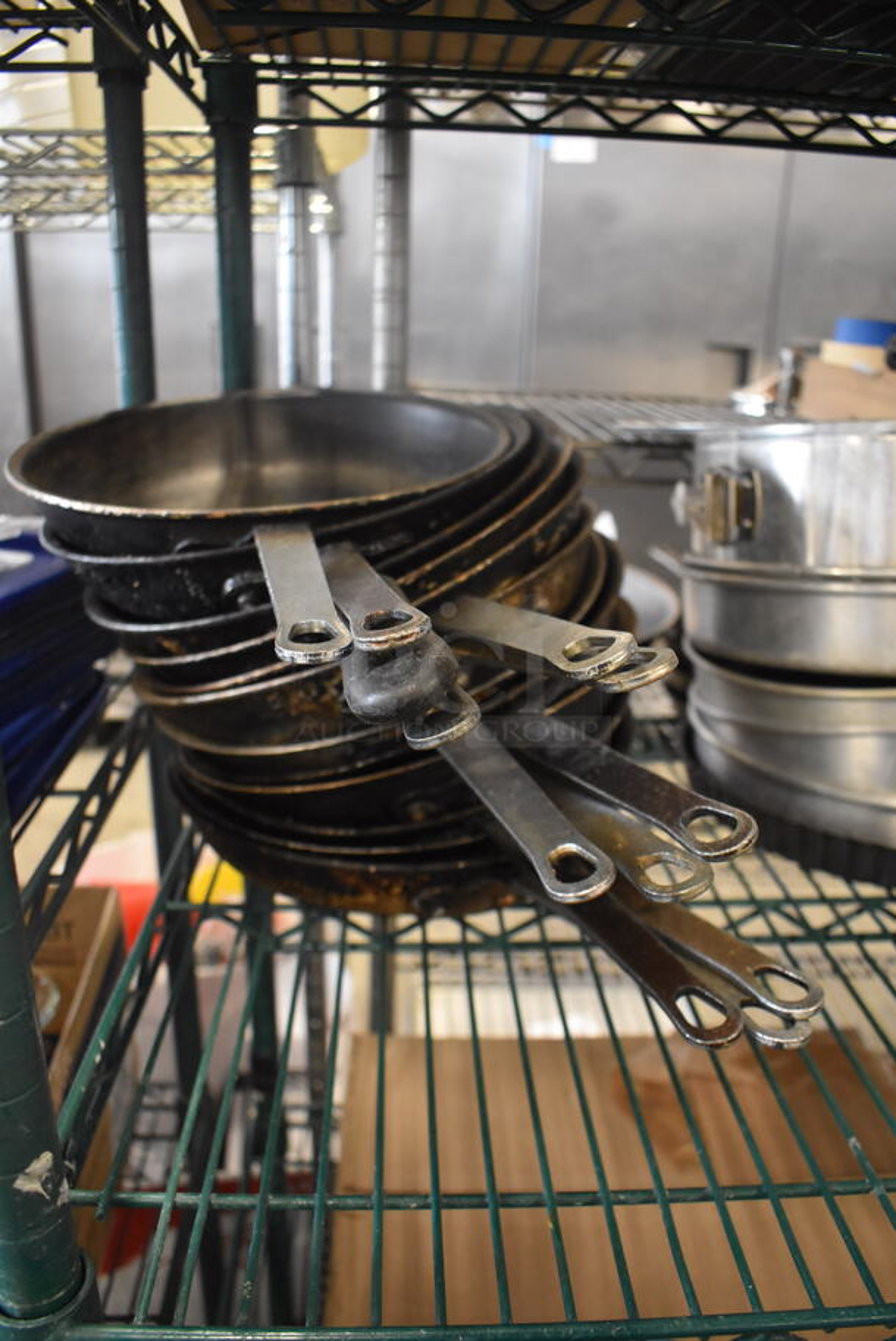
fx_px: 1006
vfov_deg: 67.3
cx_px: 448
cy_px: 670
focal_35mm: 27
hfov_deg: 48.0
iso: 2800
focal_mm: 18
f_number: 4
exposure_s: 1/60
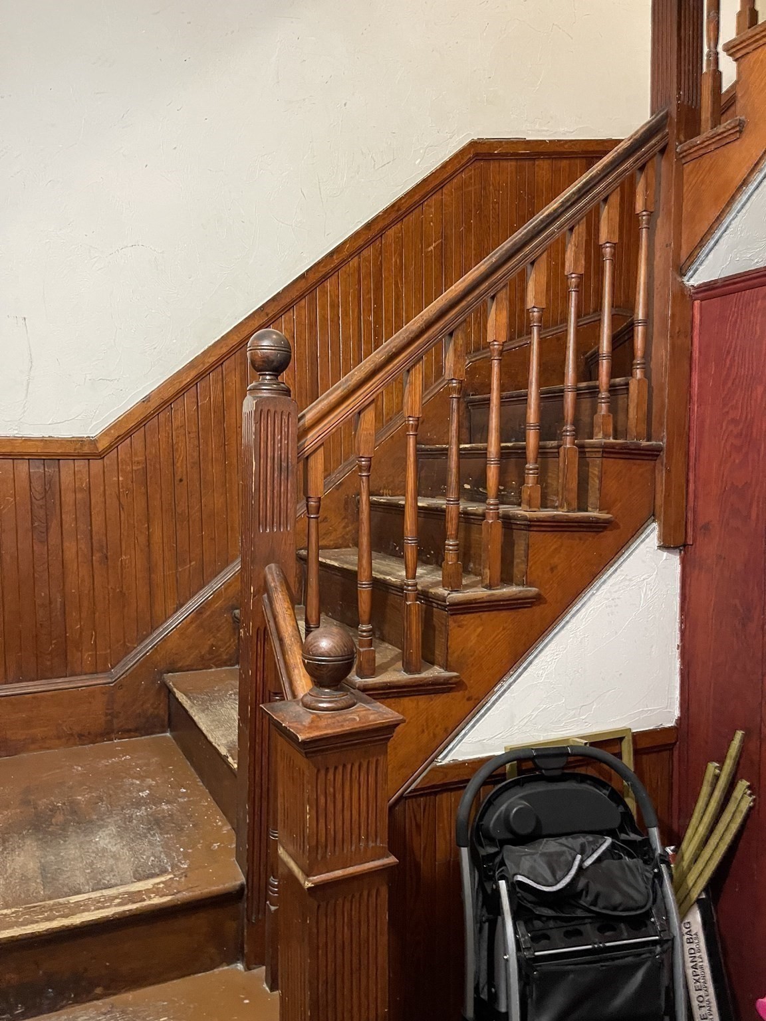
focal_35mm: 25
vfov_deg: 69.4
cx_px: 383
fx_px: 738
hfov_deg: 54.9
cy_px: 510
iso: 500
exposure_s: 1/40
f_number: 1.6
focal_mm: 5.1
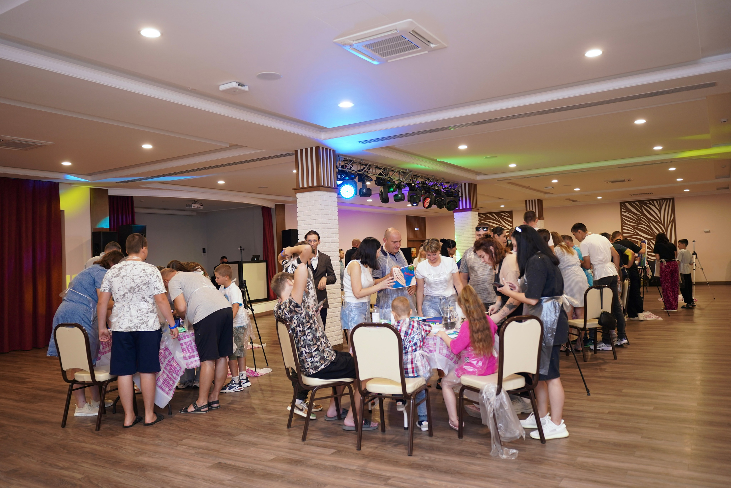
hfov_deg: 65.5
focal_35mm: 28
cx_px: 366
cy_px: 244
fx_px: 569
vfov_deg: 46.4
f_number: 2.8
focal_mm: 28
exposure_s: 1/60
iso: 500
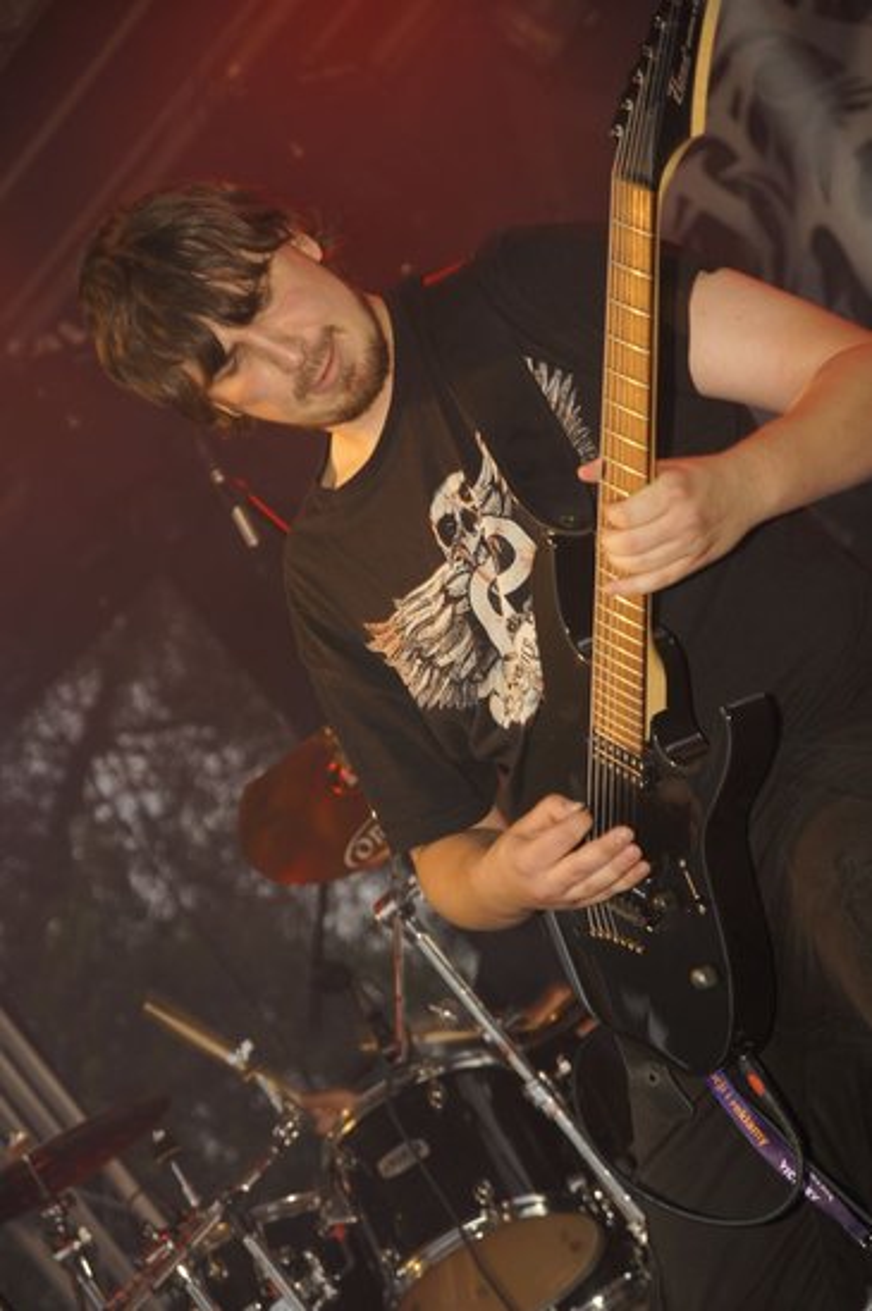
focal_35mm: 105
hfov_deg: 13.0
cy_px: 656
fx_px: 3822
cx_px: 436
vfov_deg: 19.5
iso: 100
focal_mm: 70
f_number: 4
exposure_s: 1/125
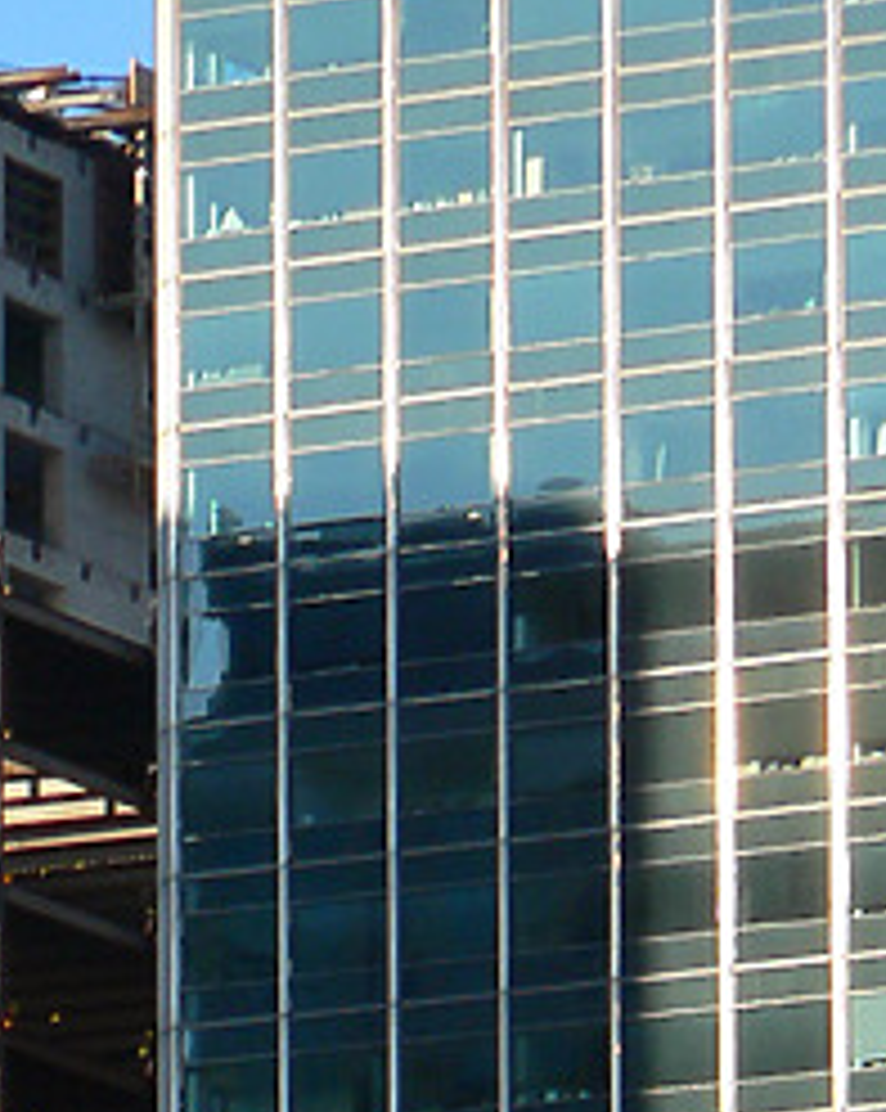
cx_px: -519
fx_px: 19999
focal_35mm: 609
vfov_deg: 3.2
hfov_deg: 2.5
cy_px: 1760
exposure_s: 1/500
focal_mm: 28.5
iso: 80
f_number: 3.3
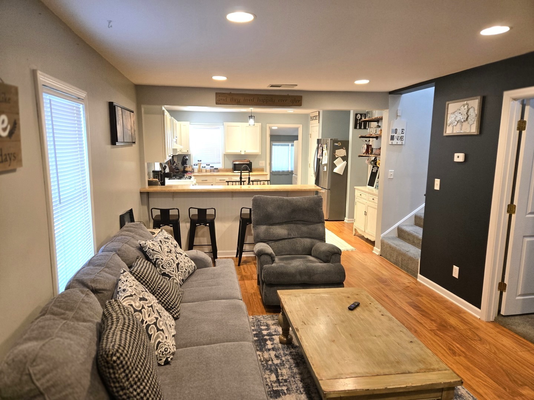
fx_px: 355
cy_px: 200
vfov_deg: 58.9
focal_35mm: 23
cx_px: 267
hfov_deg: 73.9
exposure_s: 1/120
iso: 250
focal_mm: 5.4
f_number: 1.8
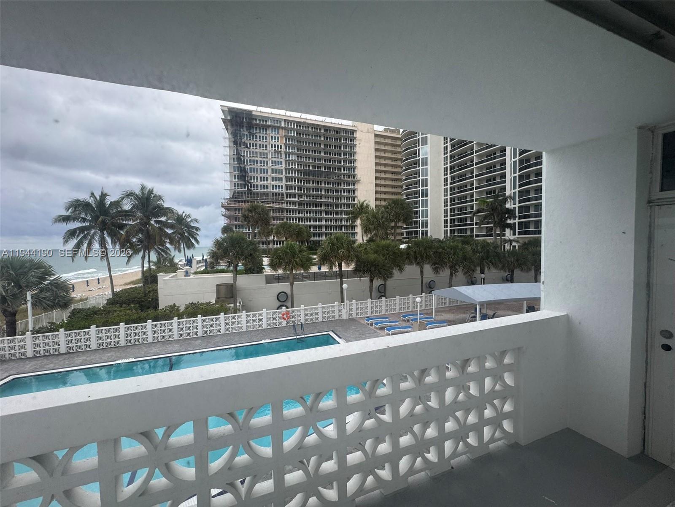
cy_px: 254
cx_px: 338
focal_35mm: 14
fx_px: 273
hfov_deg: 102.1
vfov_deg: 85.7
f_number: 2.2
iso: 50
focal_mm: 2.22
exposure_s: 1/120
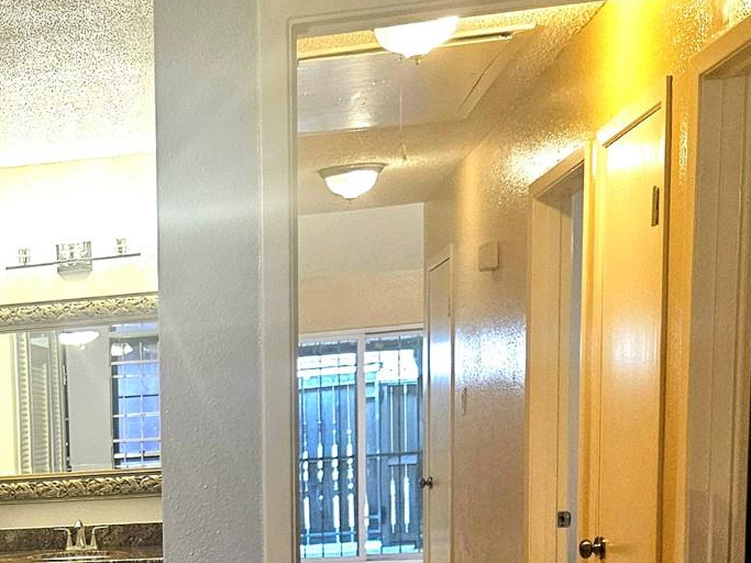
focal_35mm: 69
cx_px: -143
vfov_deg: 20.2
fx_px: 1497
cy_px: 641
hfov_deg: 25.4
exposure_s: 1/120
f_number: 1.8
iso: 200
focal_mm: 5.4
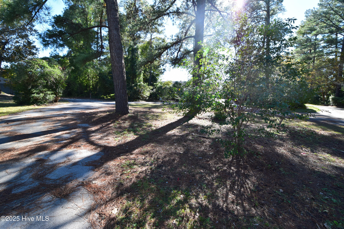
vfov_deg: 77.3
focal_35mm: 15
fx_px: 143
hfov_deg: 100.4
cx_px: 172
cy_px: 114
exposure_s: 1/160
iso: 400
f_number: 9
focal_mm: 10
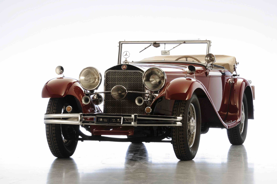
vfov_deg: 9.6
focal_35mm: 142
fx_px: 1095
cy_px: 92
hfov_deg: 14.4
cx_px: 138
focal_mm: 95
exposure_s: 1.6
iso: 200
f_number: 14
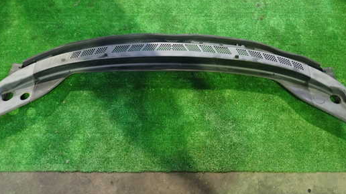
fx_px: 349
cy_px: 84
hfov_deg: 52.8
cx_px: 174
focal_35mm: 38
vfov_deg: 31.1
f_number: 2.3
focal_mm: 5.4
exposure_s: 1/25
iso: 800
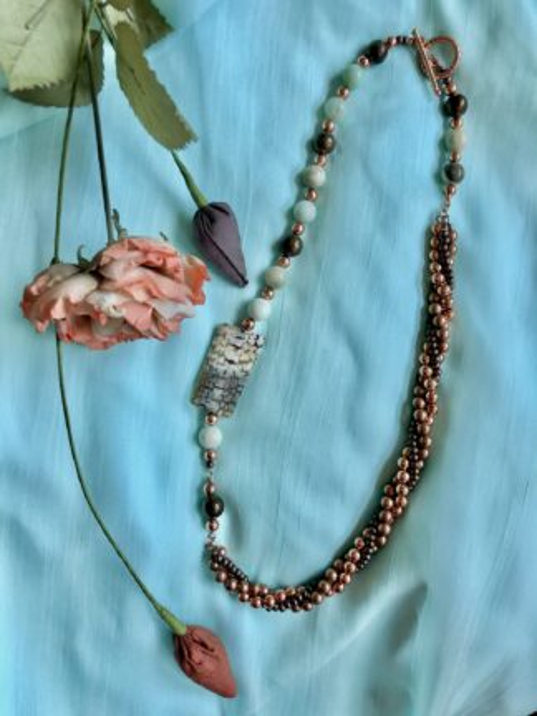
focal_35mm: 28
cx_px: 268
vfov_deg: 63.4
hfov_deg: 49.7
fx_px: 579
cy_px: 358
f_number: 1.8
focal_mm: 3.99
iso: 40
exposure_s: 1/24
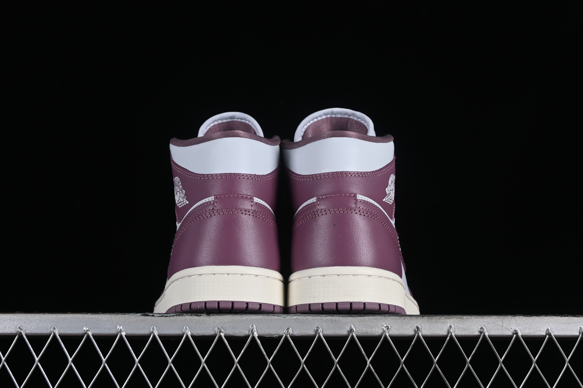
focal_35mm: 75
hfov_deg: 27.0
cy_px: 194
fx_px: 1214
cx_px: 292
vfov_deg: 18.2
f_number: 8
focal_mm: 50
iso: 160
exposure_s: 1/80
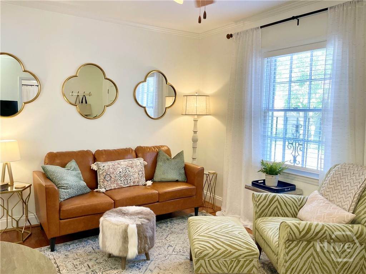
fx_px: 275
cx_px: 183
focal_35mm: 26
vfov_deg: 53.0
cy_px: 137
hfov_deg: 67.3
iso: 125
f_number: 1.6
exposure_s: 1/120
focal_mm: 4.2
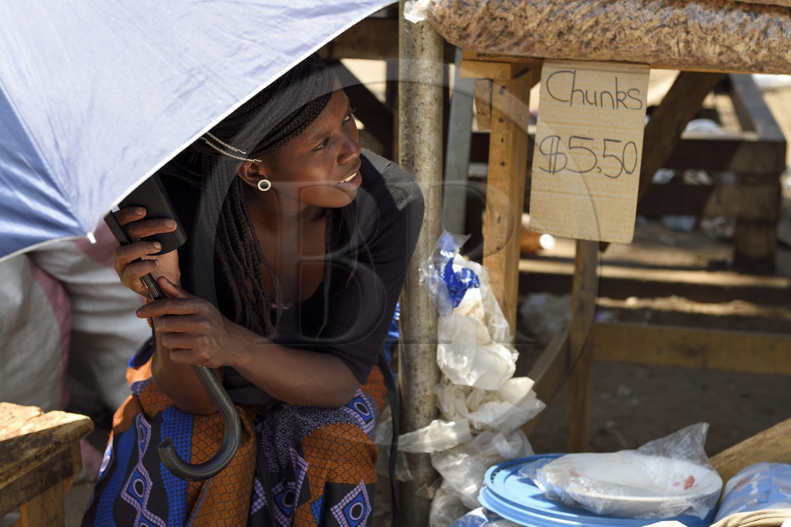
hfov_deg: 28.8
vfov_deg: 19.4
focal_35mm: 70
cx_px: 396
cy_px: 264
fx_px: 1538
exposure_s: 1/320
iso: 200
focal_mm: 70
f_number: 5
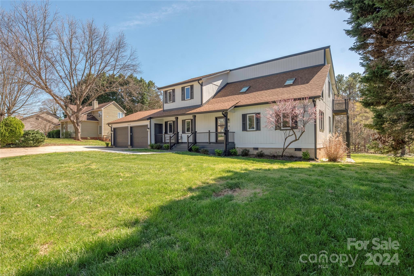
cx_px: 207
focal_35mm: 18
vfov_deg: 67.4
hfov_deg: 90.0
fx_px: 207
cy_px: 138
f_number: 6.3
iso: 320
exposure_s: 1/4000
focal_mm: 18
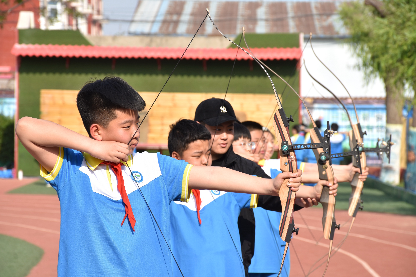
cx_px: 208
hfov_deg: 11.8
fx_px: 2011
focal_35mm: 174
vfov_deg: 7.9
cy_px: 138
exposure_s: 1/250
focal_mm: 116
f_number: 8
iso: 100
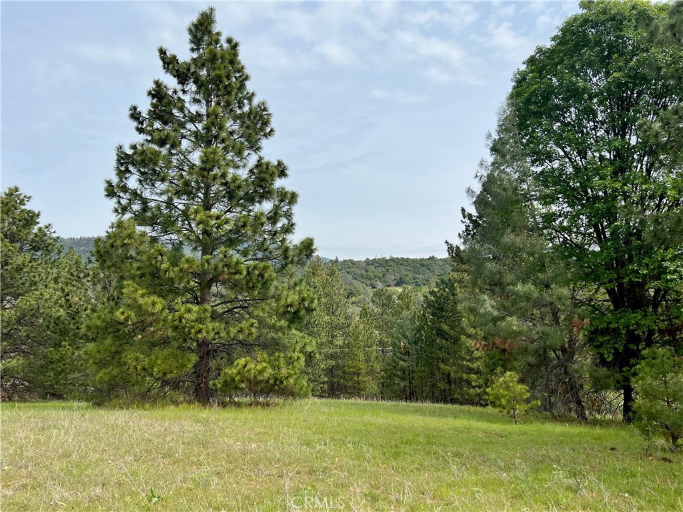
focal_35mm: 26
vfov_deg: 53.1
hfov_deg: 67.3
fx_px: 513
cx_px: 342
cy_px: 256
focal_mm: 5.7
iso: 50
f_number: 1.5
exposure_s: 1/5587
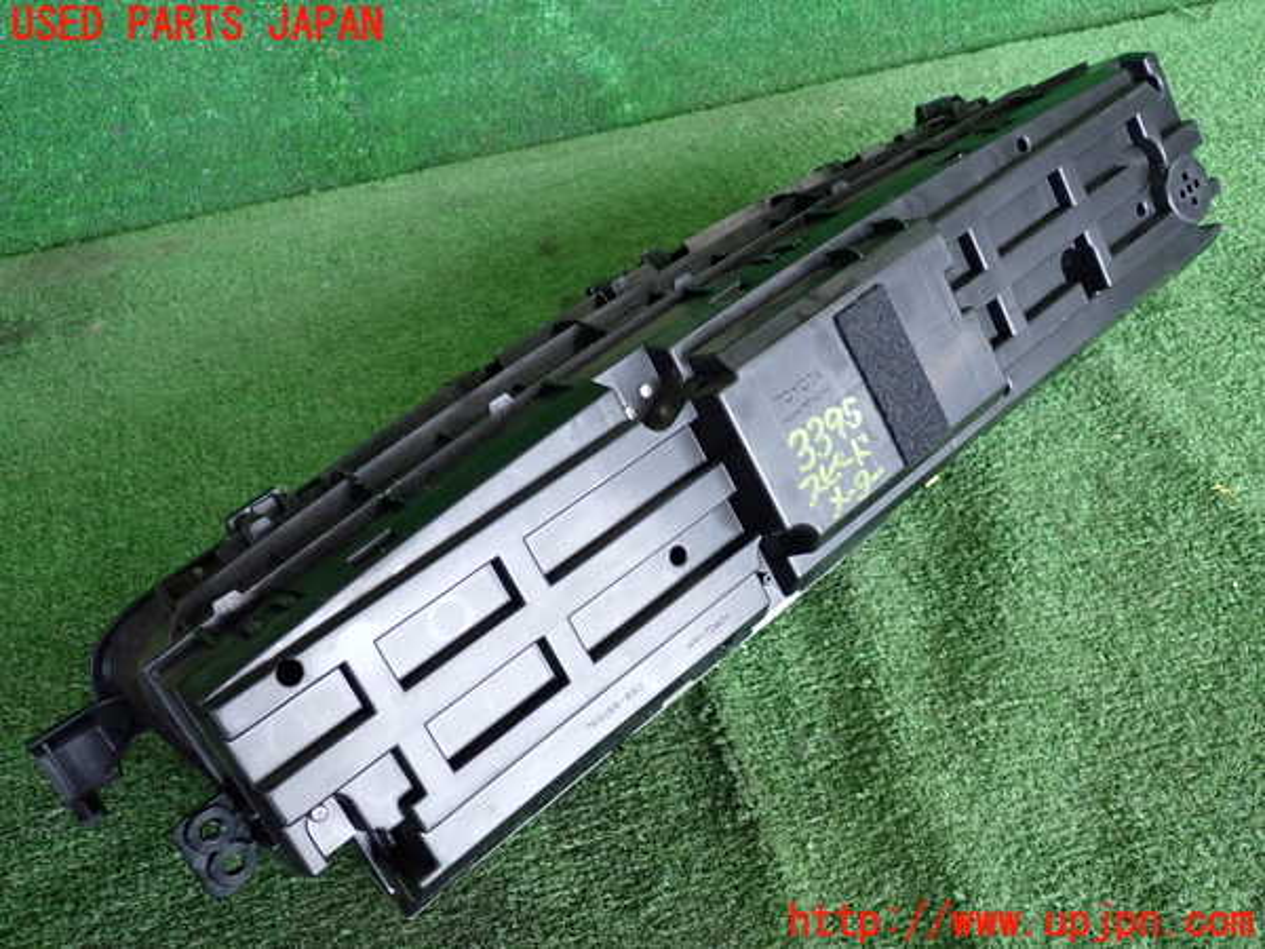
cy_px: 474
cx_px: 632
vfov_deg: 44.2
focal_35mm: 32
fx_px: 1169
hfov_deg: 56.8
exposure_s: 1/125
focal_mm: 5.79
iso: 640
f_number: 2.4
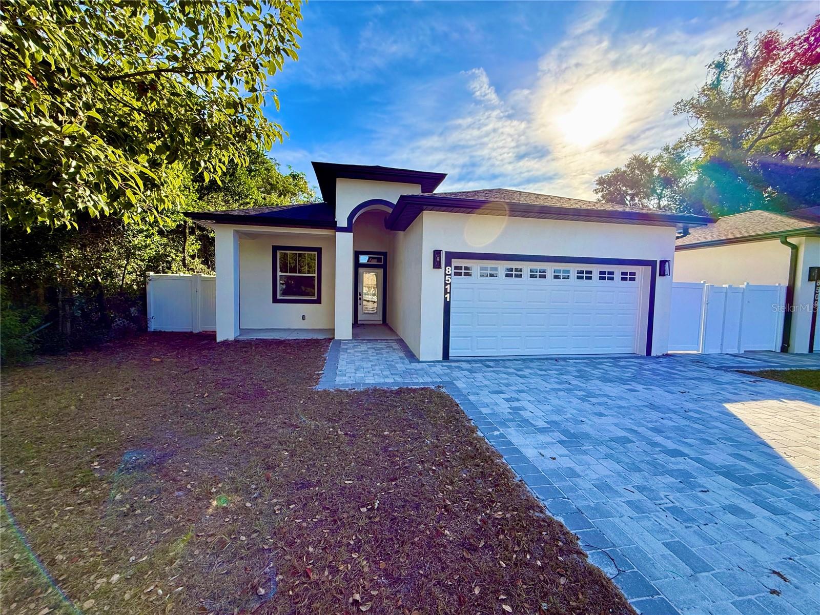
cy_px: 308
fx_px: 332
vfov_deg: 85.7
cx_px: 410
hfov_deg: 102.1
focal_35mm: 14
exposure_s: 1/830
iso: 64
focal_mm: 2.22
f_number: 2.2
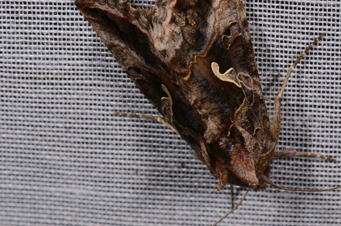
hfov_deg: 11.3
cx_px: 197
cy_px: 82
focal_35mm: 183
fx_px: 1727
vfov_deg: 7.5
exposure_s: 1/60
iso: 100
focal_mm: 85
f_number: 25
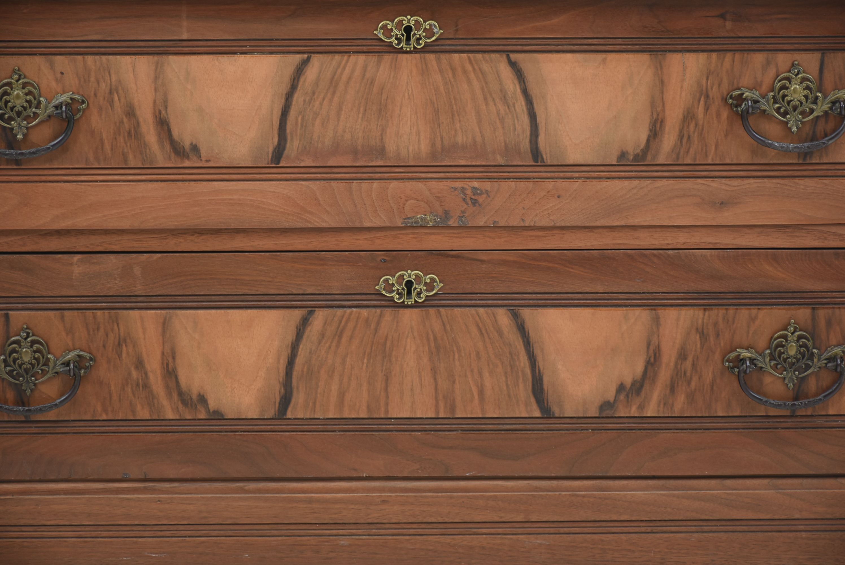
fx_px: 3347
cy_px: 282
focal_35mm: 142
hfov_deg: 14.4
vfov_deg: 9.6
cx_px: 422
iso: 200
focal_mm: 95
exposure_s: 1/160
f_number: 7.1
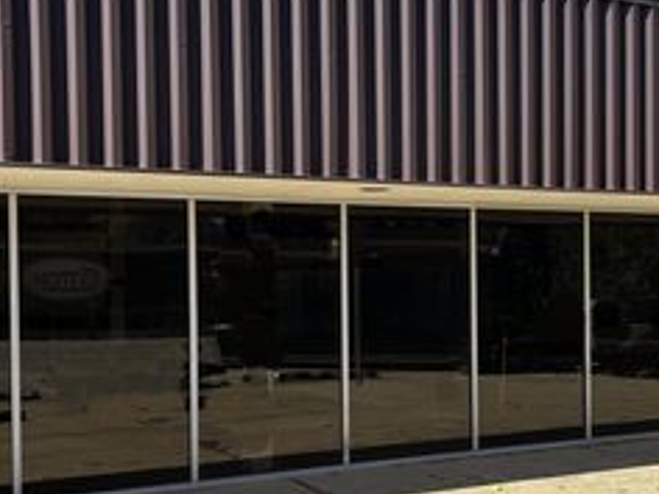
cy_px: 280
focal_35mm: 55
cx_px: 450
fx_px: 1047
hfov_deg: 34.5
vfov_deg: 26.5
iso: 50
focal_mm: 5.1
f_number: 1.6
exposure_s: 1/2632
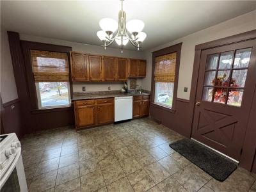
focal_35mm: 14
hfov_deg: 102.1
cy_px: 96
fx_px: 104
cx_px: 128
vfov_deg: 85.7
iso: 500
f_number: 2.2
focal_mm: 2.22
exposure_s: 1/60
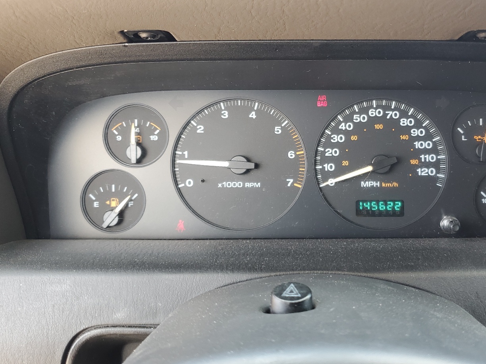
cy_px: 193
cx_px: 305
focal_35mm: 34
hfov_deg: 53.3
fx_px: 477
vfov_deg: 41.8
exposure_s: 1/60.2
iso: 54
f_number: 1.5
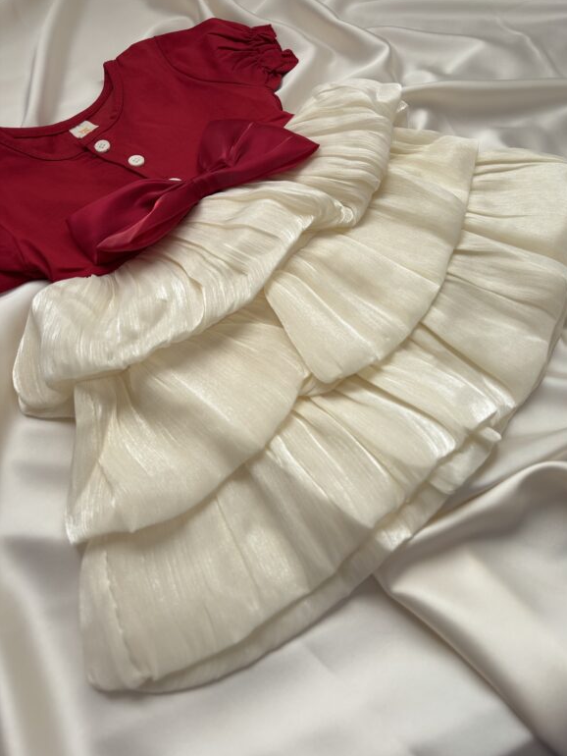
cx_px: 292
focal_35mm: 27
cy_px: 372
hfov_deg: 51.4
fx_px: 589
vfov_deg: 65.3
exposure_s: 1/405
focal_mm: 5.96
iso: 50
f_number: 1.6
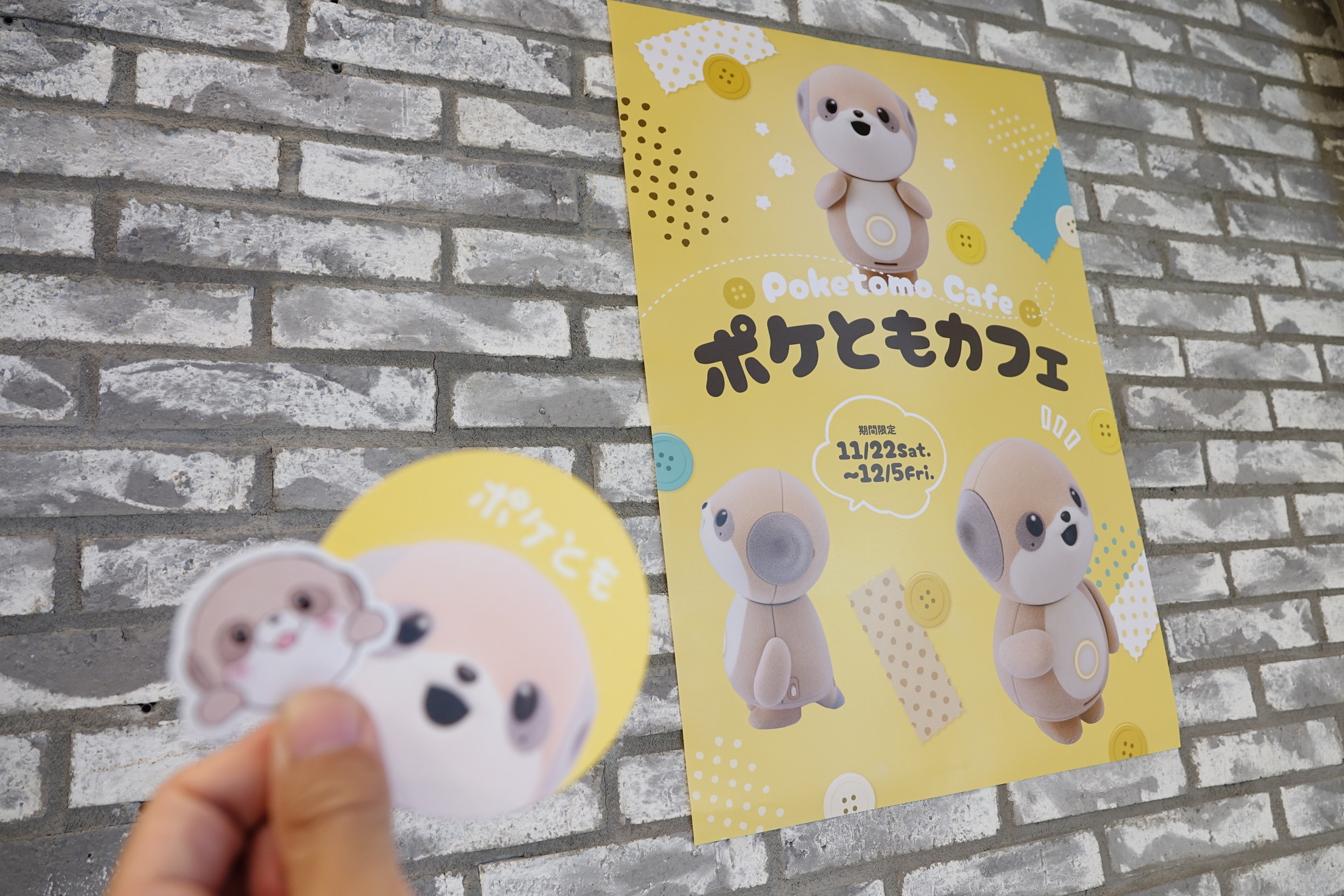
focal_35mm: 24
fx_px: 896
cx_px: 672
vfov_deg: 53.1
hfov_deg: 73.7
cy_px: 448
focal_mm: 8.82
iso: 125
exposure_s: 1/30
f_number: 2.5
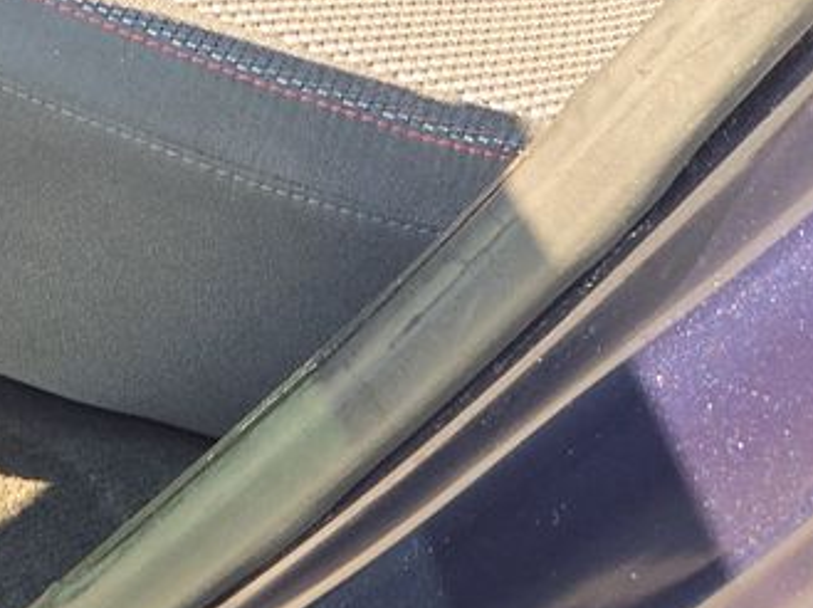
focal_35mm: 112
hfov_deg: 15.8
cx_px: -492
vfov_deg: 11.8
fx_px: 2628
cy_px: -610
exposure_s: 1/119
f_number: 1.8
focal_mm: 5.4
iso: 30
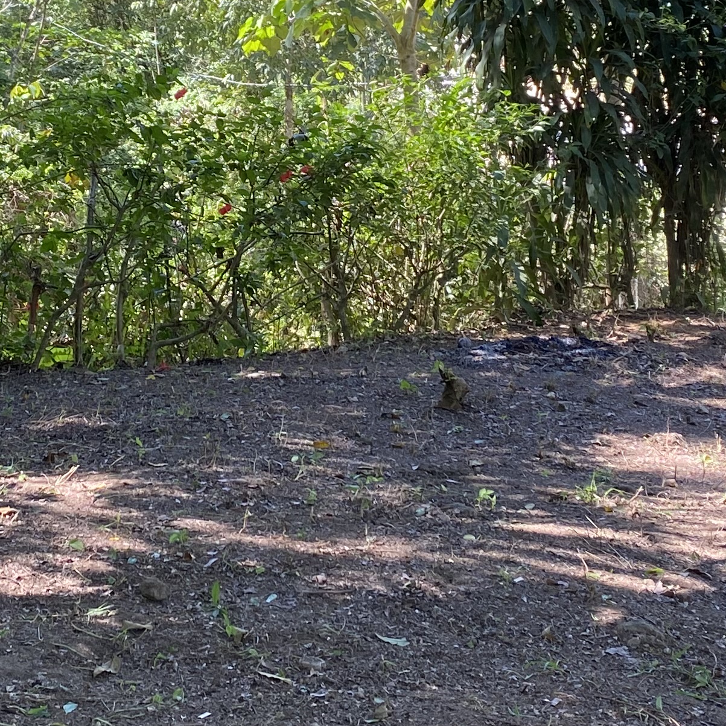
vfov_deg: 22.2
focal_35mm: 77
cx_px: 222
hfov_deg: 22.3
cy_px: 165
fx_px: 1827
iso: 32
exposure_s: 1/124
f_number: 1.8
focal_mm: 4.25
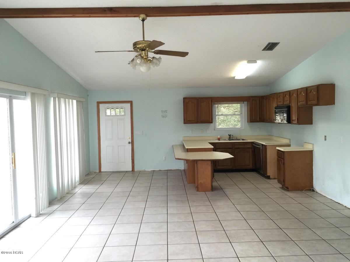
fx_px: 293
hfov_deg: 61.7
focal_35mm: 29
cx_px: 175
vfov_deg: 48.2
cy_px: 131
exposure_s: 1/30
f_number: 2.2
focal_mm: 4.15
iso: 40
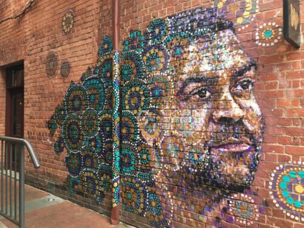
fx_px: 255
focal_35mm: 29
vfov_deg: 48.2
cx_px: 152
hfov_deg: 61.7
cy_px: 114
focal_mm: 4.15
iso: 50
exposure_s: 1/33
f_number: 2.2
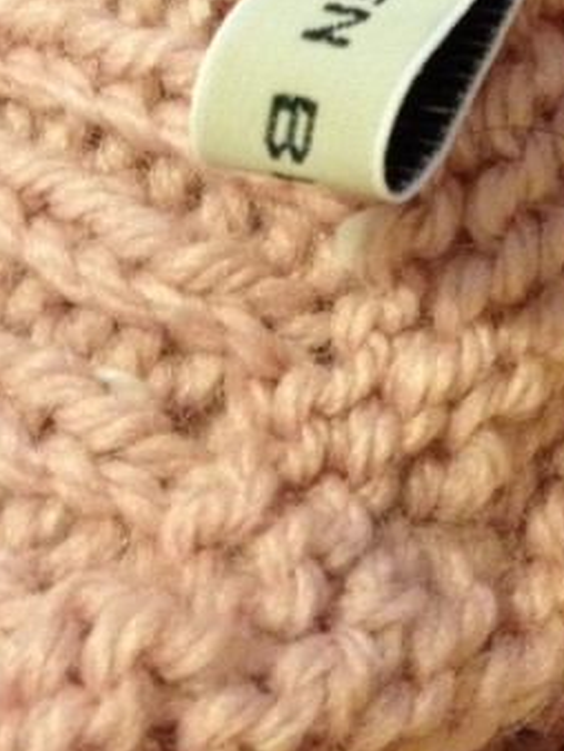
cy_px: -9
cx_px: 491
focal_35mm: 106
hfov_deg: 13.9
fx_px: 2300
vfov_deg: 18.1
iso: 400
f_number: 2.4
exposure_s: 1/20
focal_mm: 4.28
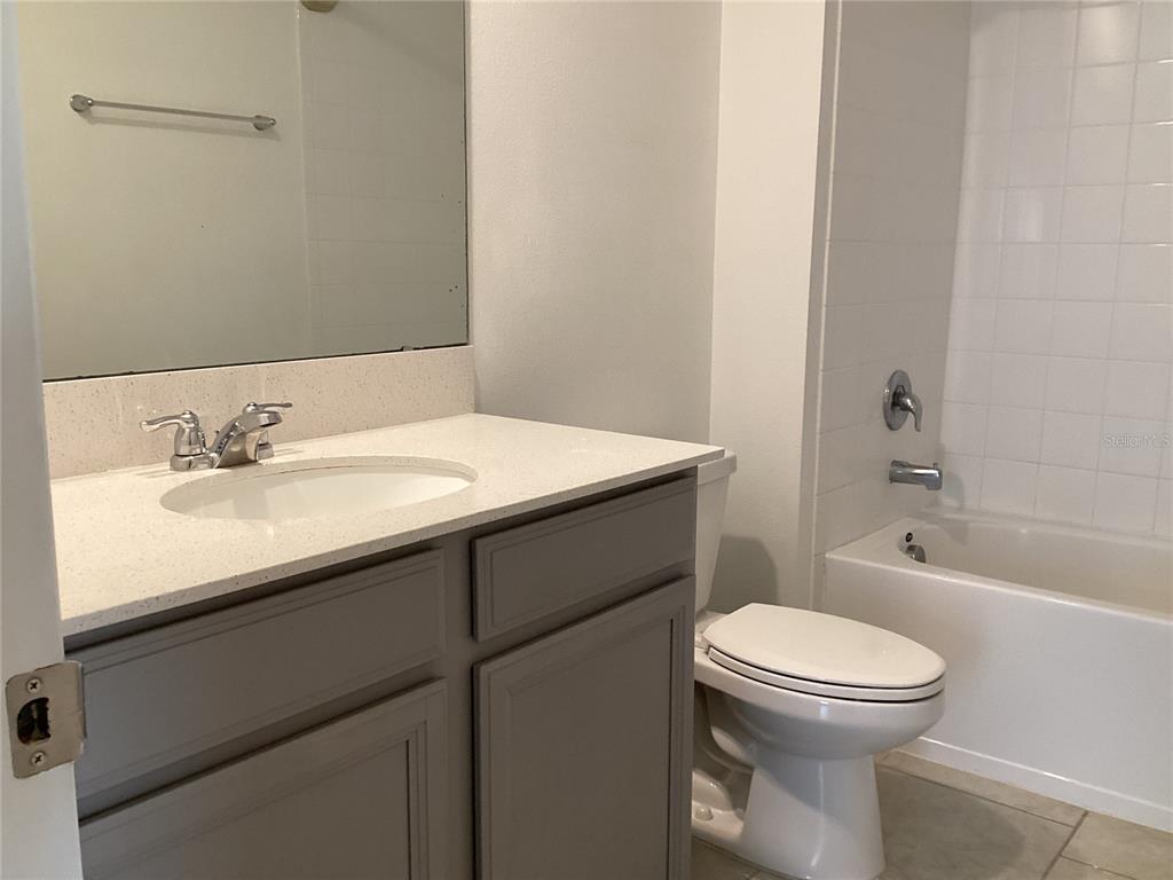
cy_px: 440
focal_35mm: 31
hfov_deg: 58.4
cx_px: 586
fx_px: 1050
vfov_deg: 45.4
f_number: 2.4
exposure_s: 1/60
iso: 200
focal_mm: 3.3
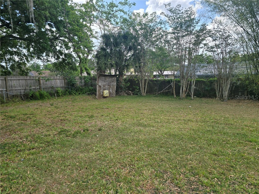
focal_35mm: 23
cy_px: 97
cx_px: 130
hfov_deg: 73.9
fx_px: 172
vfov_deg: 58.9
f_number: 1.7
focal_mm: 6.3
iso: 12
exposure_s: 1/461
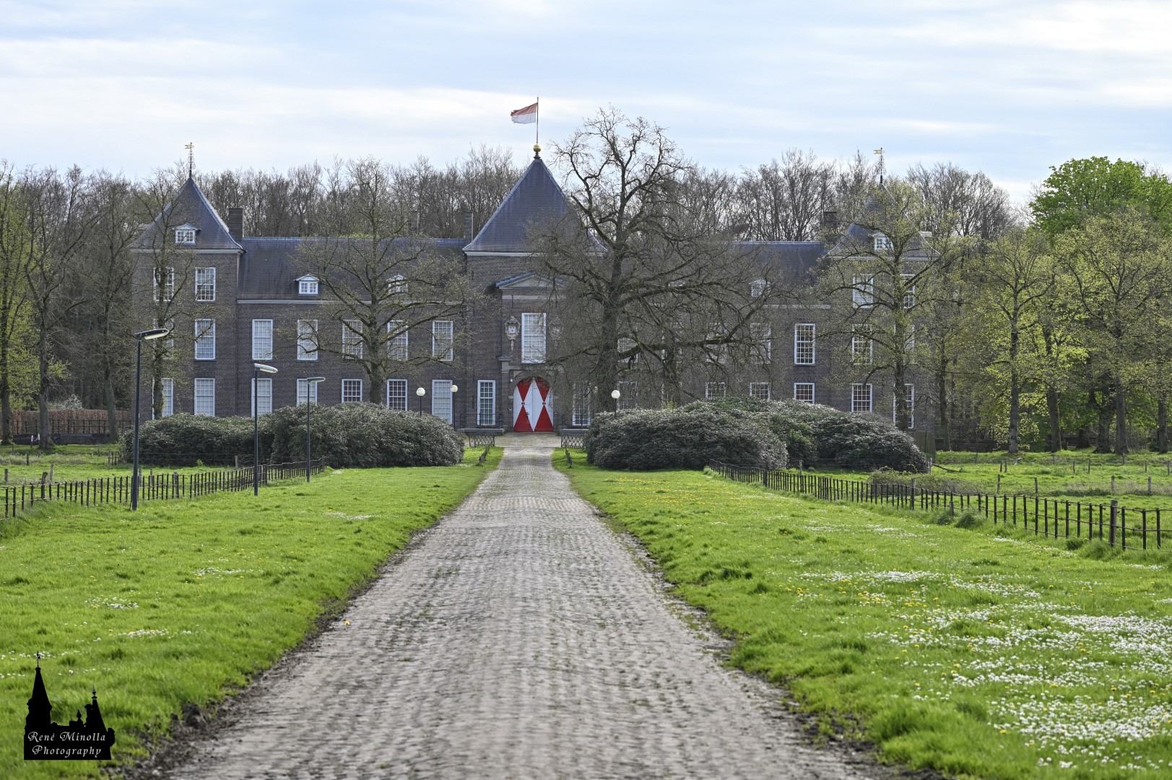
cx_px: 586
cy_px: 390
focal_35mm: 120
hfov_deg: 17.1
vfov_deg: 11.4
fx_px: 3904
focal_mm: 120
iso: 200
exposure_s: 1/500
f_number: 5.6
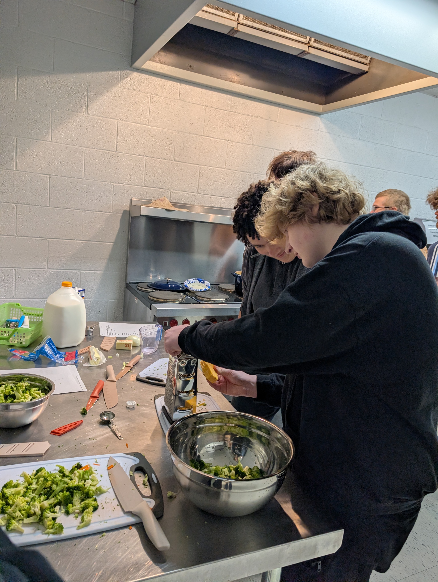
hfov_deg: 56.9
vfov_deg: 71.5
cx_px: 219
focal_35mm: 24
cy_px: 291
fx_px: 404
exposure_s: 1/120
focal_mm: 6.9
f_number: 1.68
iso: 199
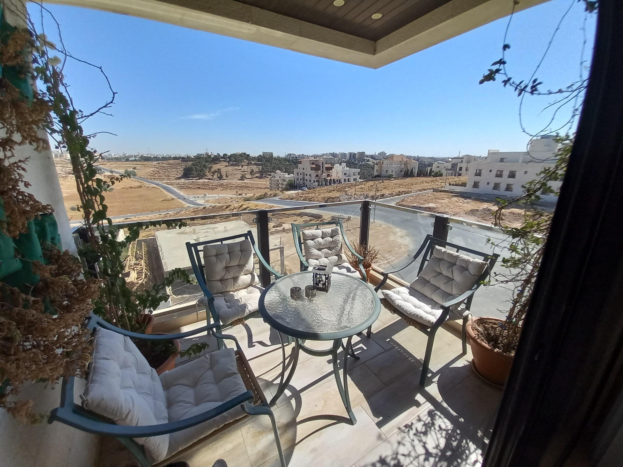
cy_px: 234
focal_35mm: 13
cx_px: 312
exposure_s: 1/1272
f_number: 2.2
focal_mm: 1.13
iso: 40
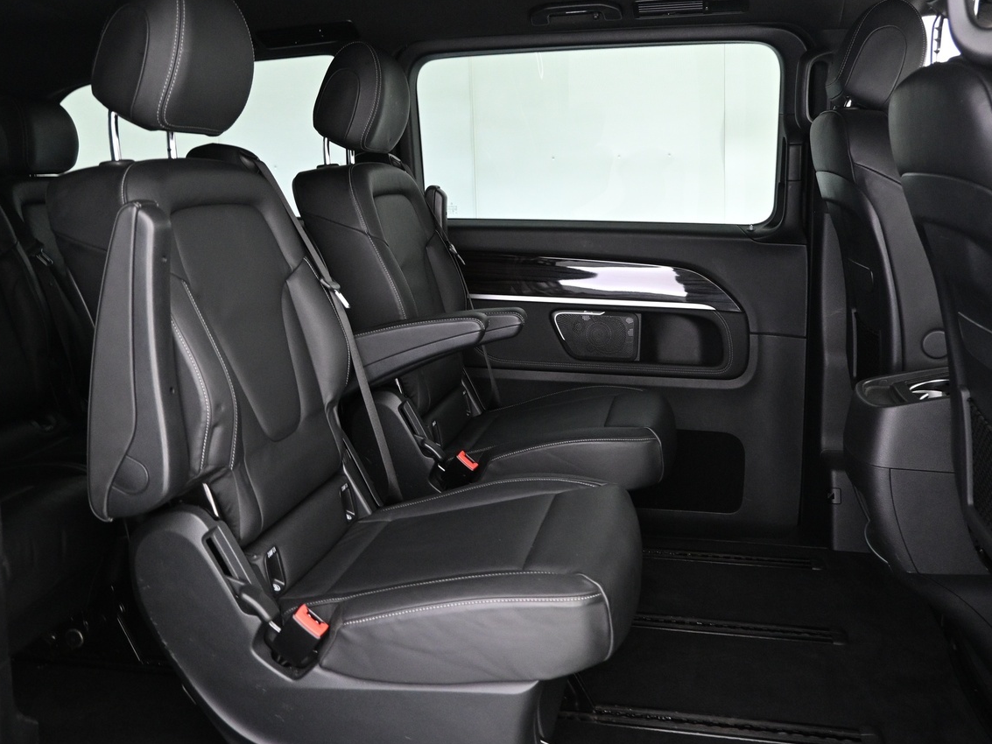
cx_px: 496
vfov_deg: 42.8
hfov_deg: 55.3
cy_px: 311
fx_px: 946
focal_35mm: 33
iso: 1600
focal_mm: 16
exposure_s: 1/13
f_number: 3.5
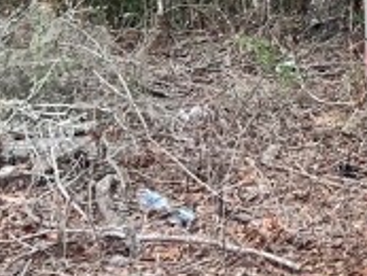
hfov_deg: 12.2
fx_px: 1634
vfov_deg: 9.2
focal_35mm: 154
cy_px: -242
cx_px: 569
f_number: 1.5
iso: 50
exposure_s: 1/567
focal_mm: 5.7
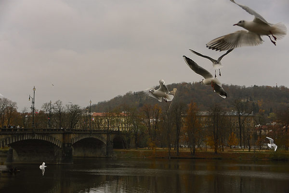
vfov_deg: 26.5
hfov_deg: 38.9
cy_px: 96
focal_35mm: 51
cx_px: 144
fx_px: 409
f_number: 3.5
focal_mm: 34
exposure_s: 1/3200
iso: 400
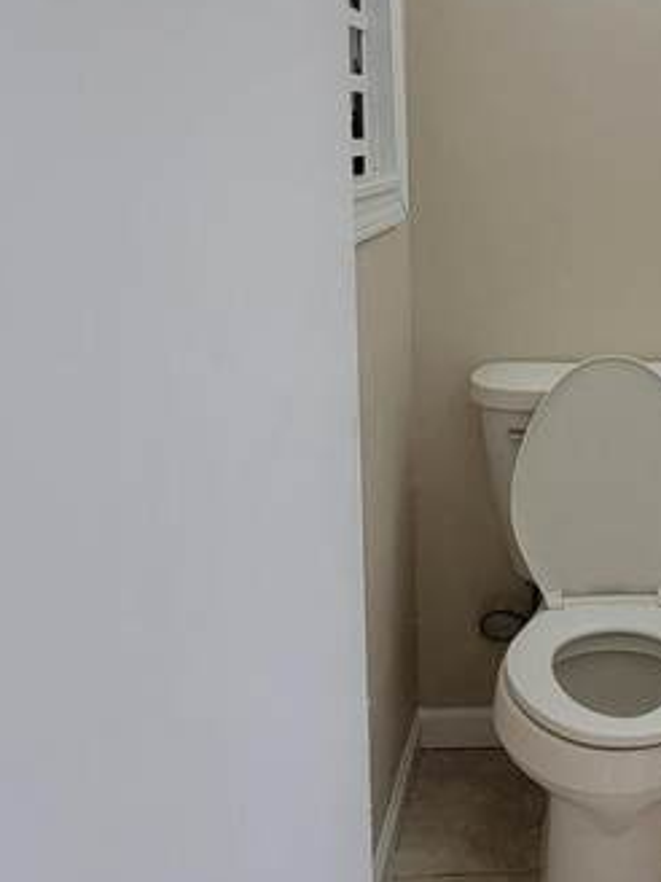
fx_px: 967
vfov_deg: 48.7
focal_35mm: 38
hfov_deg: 33.6
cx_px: 701
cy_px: 352
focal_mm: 2.2
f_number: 2.2
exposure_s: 1/120
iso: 80
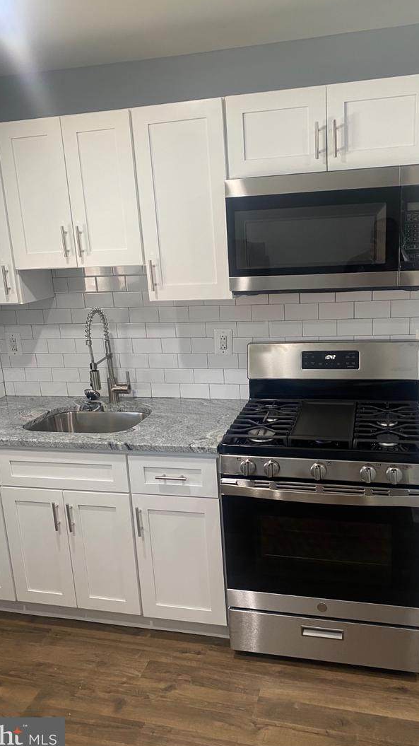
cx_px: 227
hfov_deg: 40.1
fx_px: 573
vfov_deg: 66.1
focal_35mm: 29
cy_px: 376
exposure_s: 1/60
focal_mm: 4.25
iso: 80
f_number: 1.8
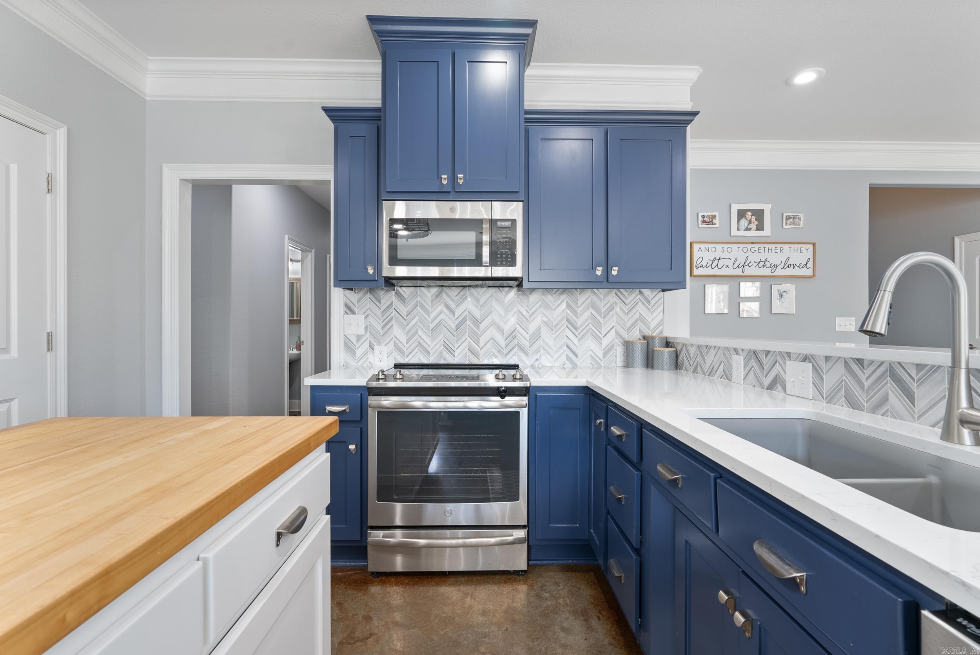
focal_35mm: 16
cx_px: 490
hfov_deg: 96.7
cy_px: 328
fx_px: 436
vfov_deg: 73.8
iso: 640
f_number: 9
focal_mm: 16
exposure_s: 1/3
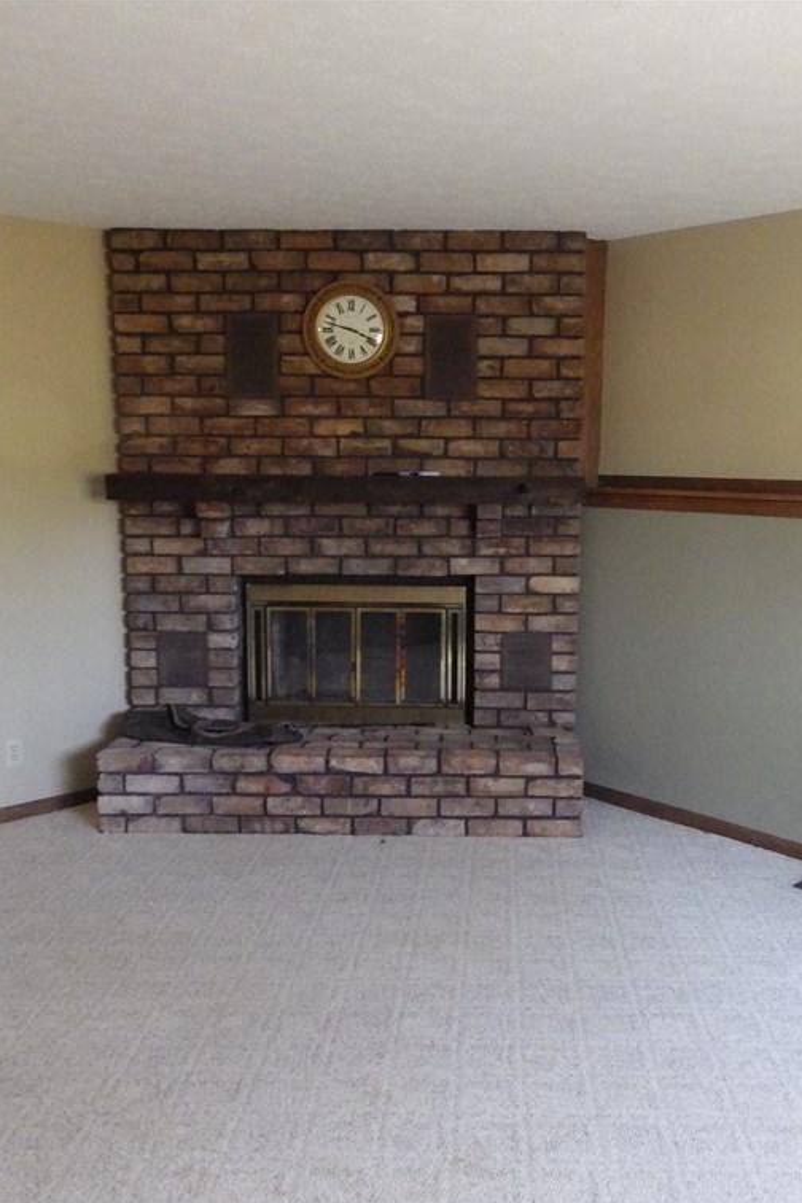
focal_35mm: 31
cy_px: 608
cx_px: 471
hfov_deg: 42.2
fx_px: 1036
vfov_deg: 60.3
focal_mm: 4
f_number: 3.1
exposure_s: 1/30
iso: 800
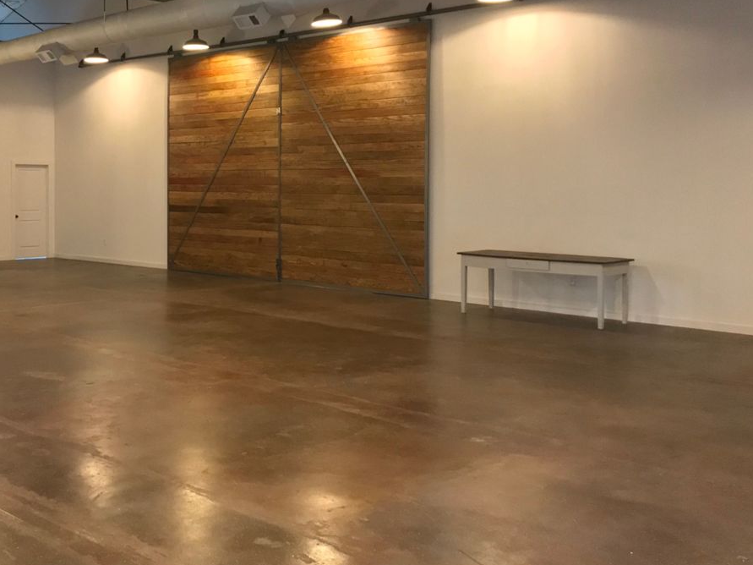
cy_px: 210
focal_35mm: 44
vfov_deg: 32.7
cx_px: 238
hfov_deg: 42.3
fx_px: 957
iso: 200
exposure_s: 1/24
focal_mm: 3.99
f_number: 1.8
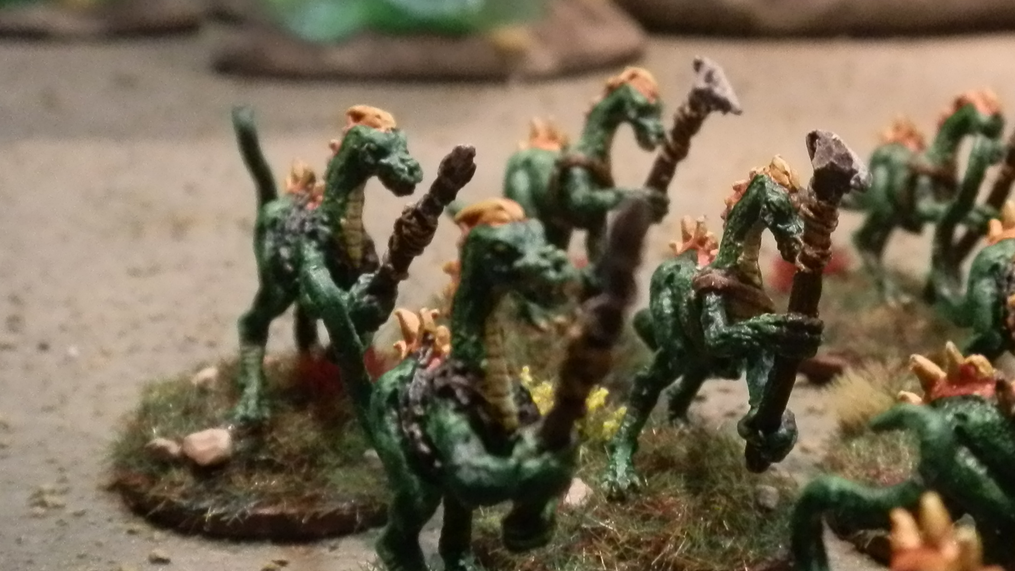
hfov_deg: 33.7
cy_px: 241
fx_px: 1642
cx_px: 745
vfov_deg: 19.7
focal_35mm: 61
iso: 400
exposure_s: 1/60
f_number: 3.1
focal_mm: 5
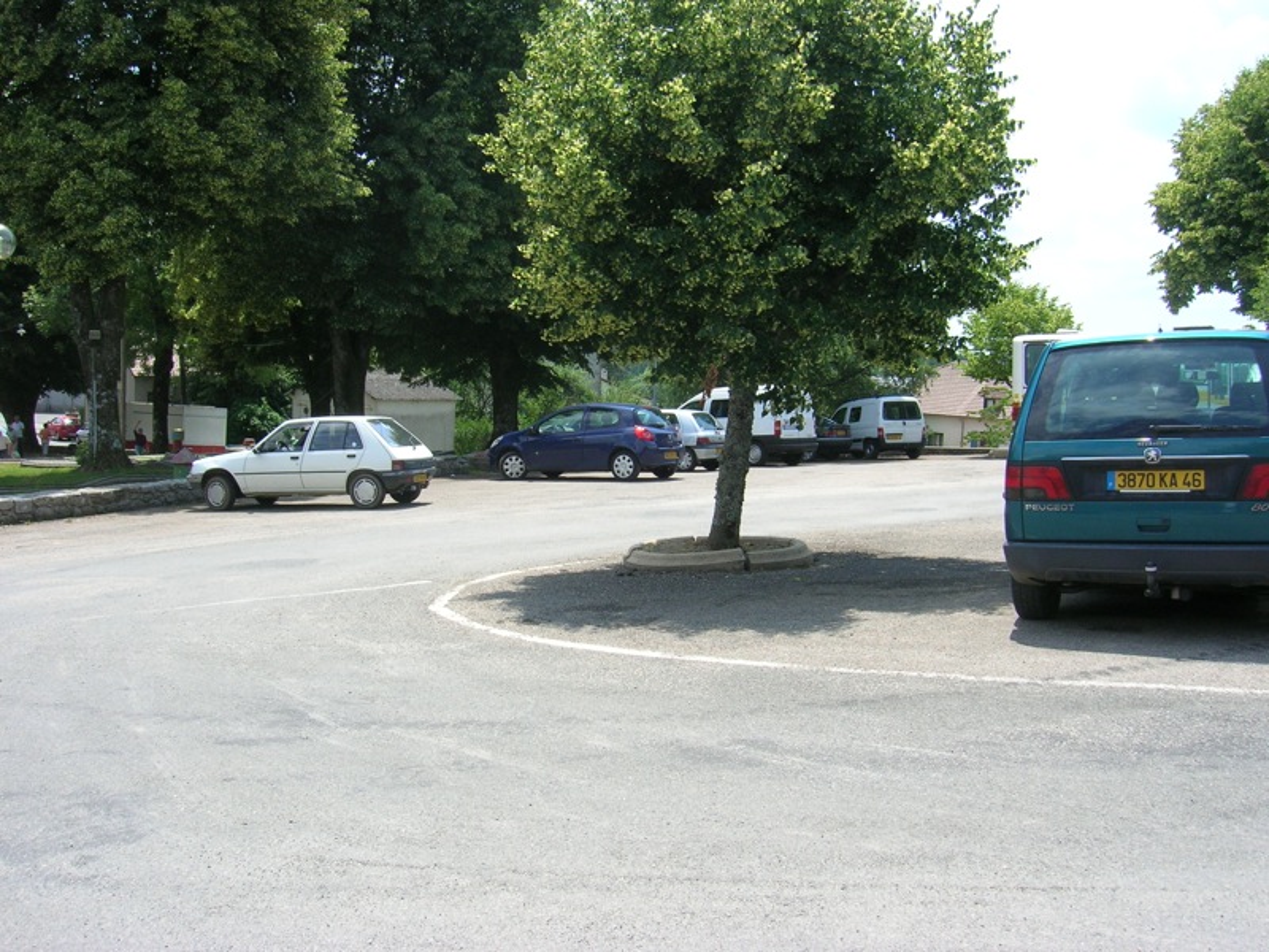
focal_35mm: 34
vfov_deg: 41.8
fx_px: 1246
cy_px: 476
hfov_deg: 54.0
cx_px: 634
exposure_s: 1/196
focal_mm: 5.7
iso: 50
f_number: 4.9
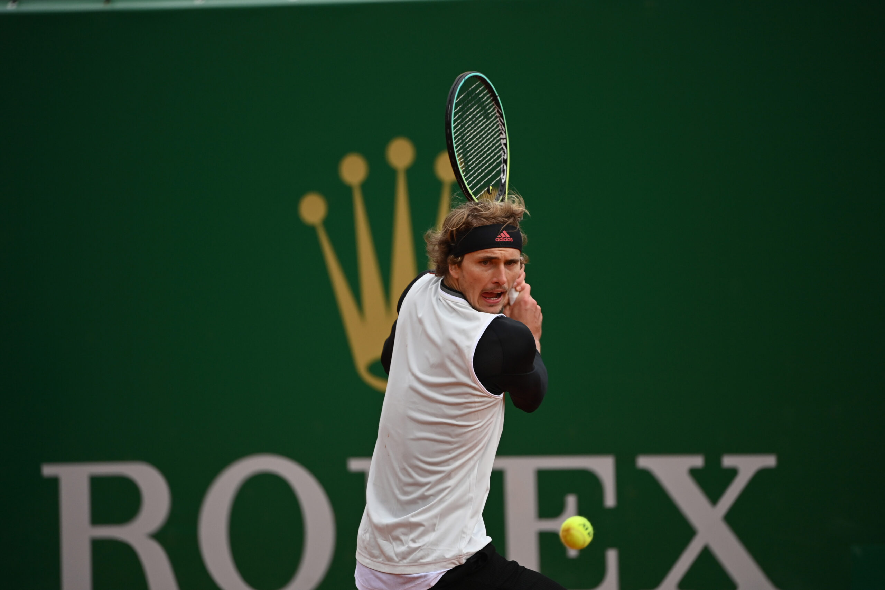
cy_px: 295
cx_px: 442
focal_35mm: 400
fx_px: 9833
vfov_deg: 3.4
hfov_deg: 5.2
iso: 500
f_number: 4
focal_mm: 400
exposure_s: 1/2000
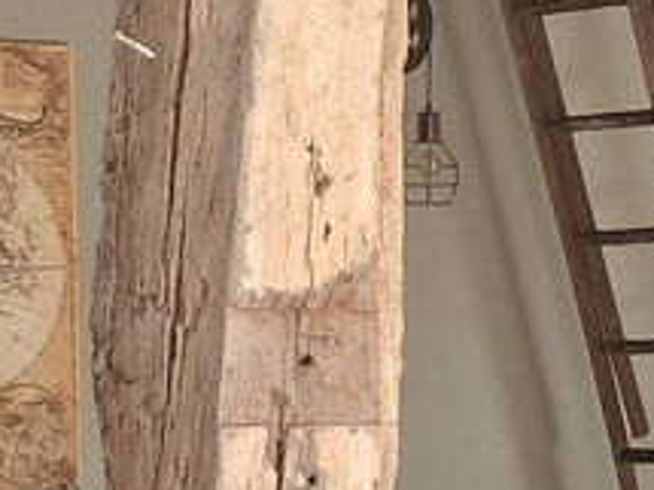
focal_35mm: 171
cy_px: 770
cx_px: 359
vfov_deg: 8.5
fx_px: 3229
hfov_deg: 11.6
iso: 160
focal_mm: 6.4
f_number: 1.8
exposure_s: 1/180
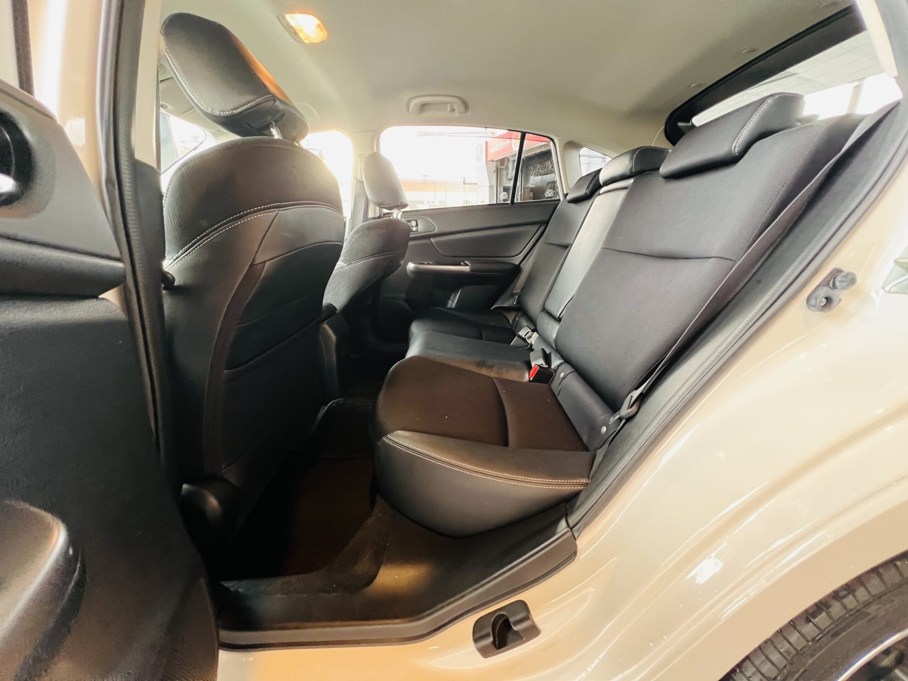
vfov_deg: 89.9
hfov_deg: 106.2
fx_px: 341
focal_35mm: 13
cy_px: 340
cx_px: 454
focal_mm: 1.57
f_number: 1.8
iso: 640
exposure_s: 1/60
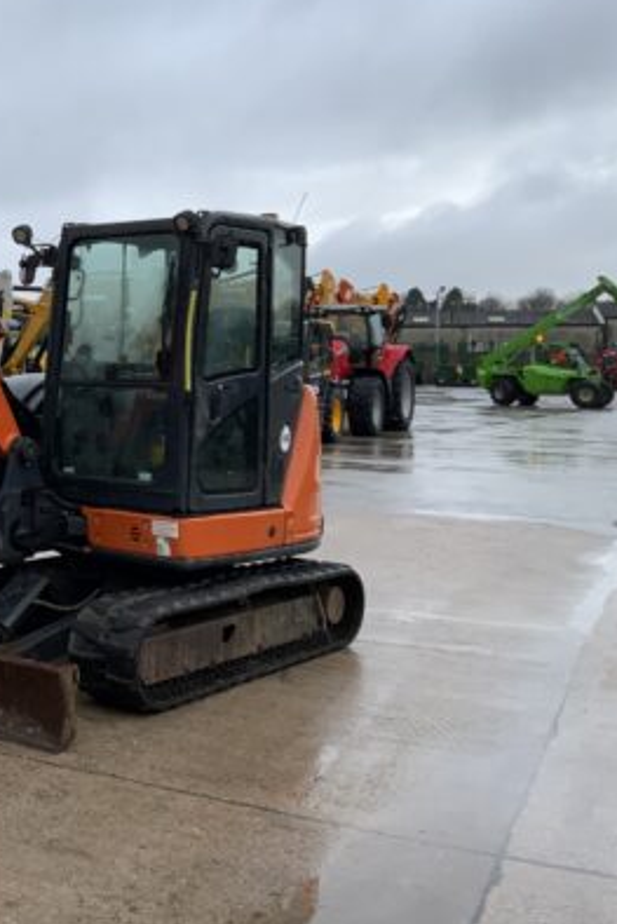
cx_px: -73
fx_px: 1259
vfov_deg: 40.2
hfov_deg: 25.4
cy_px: 380
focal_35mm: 49
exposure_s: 1/297
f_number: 1.8
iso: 16
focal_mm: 3
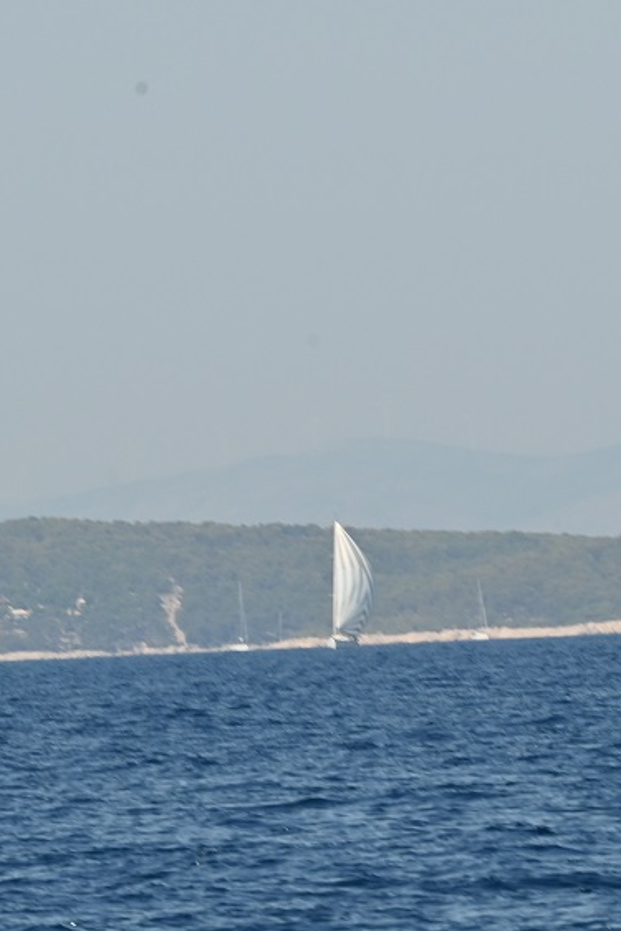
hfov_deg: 2.0
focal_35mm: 694
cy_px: 418
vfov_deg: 3.0
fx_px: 17945
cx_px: 512
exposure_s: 1/320
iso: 250
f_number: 16
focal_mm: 260
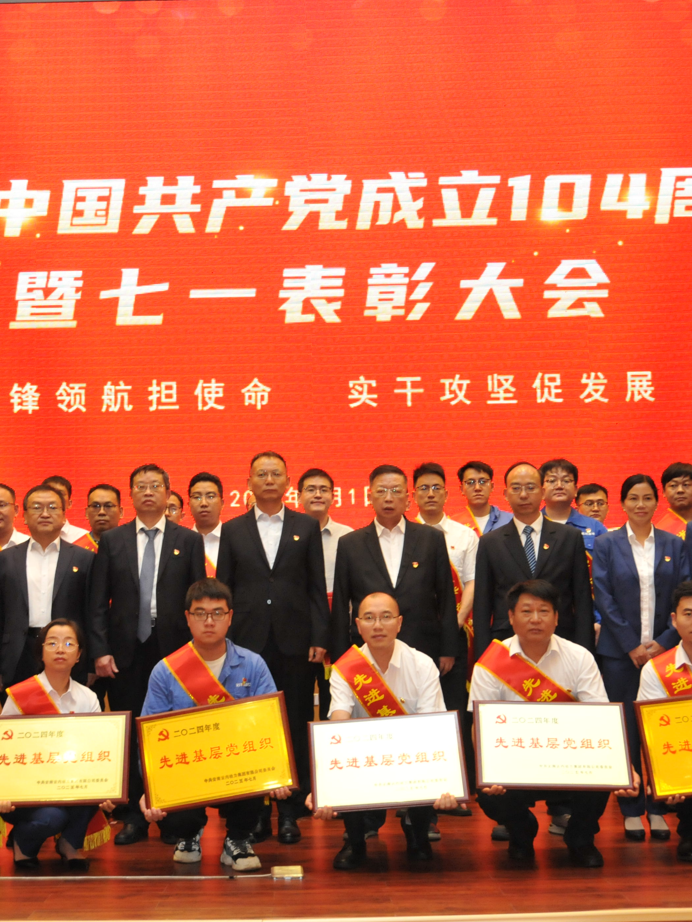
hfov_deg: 27.5
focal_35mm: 53
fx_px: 1413
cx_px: 295
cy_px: 460
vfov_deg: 36.2
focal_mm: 24
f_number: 5
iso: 1250
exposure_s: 1/60
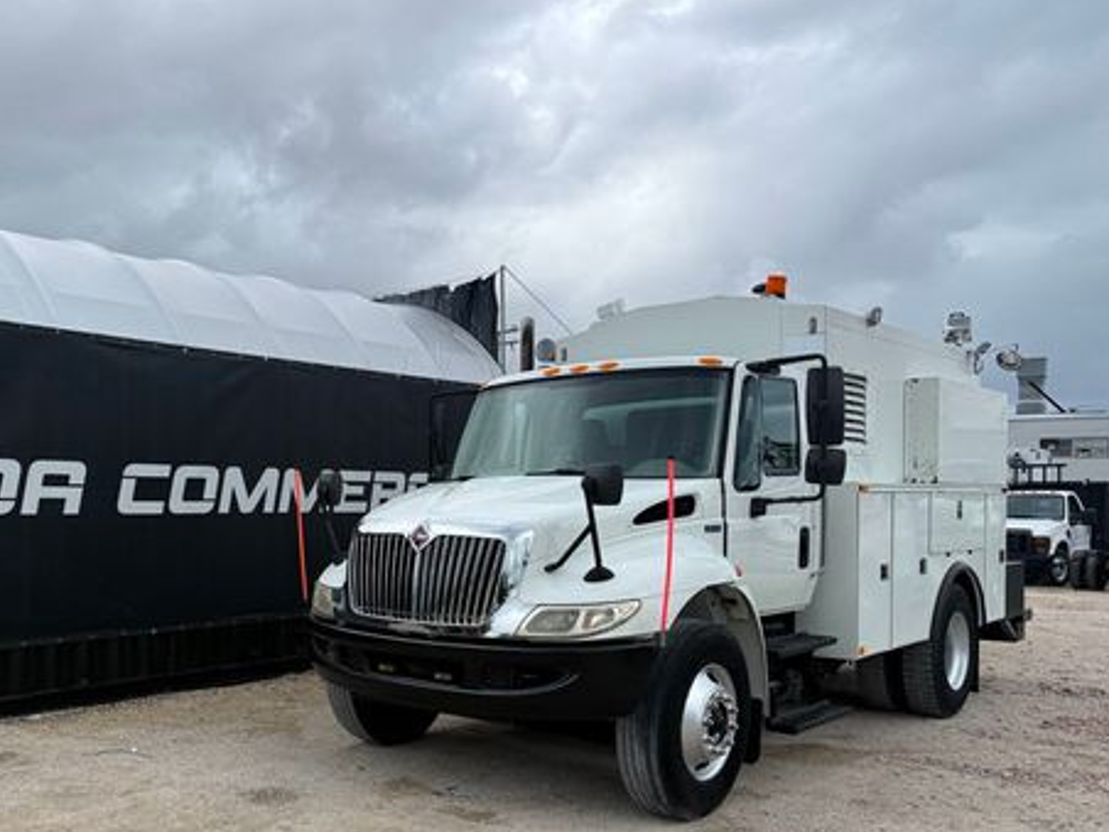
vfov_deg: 41.4
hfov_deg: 52.5
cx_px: 334
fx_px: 1089
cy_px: 537
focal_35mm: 34
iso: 80
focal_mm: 6.76
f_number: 1.78
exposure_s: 1/1727
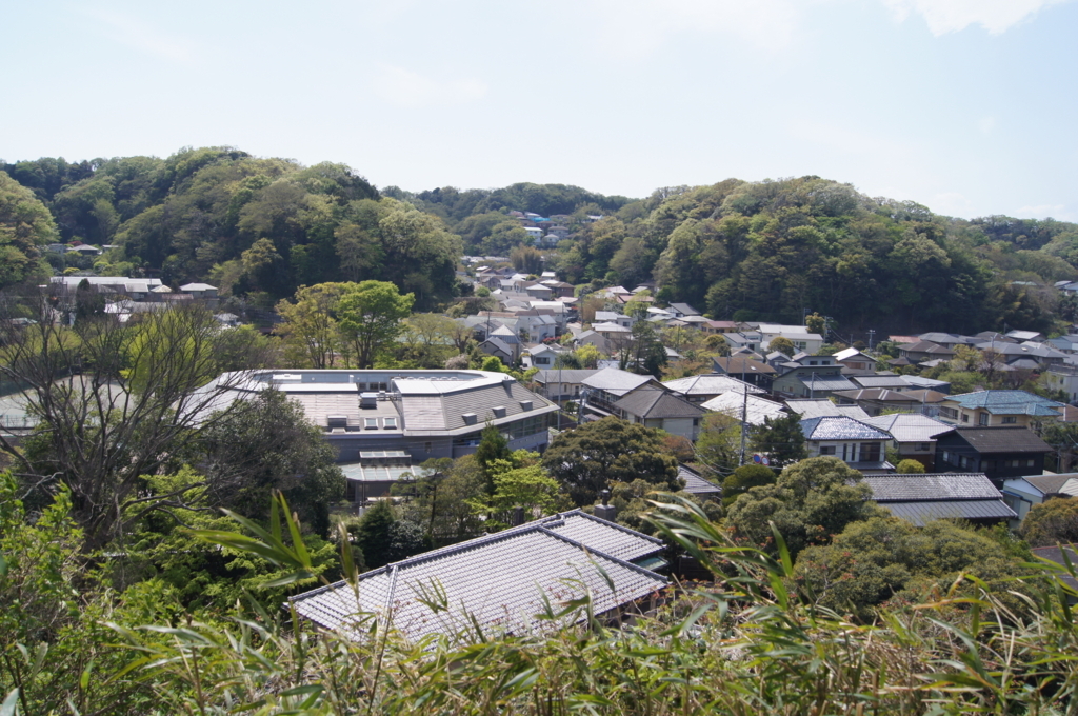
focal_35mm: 30
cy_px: 358
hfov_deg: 62.0
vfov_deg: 43.5
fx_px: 897
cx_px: 539
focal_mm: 20
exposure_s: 1/200
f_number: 8
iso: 100
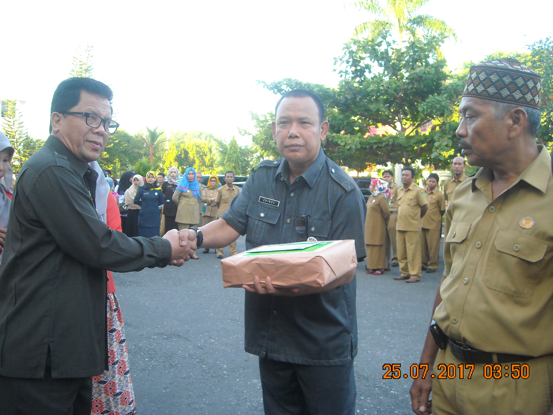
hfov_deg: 52.6
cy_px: 208
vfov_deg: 40.7
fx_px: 559
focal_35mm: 35
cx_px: 276
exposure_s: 1/168
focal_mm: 5.7
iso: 161
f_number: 2.8
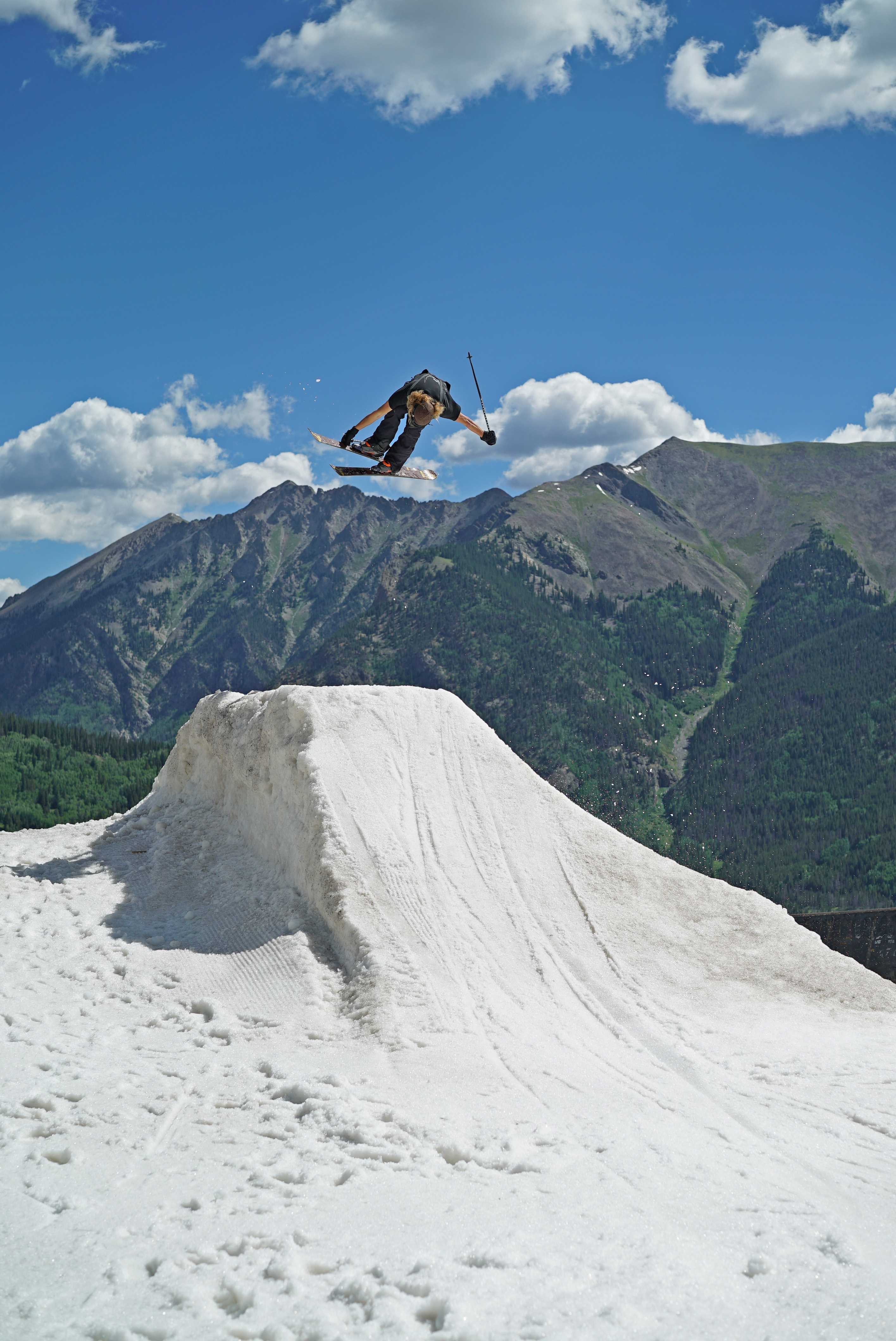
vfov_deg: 36.2
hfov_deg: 24.6
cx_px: 448
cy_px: 670
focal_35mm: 55
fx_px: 2050
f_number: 4
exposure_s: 1/2000
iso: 100
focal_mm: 55
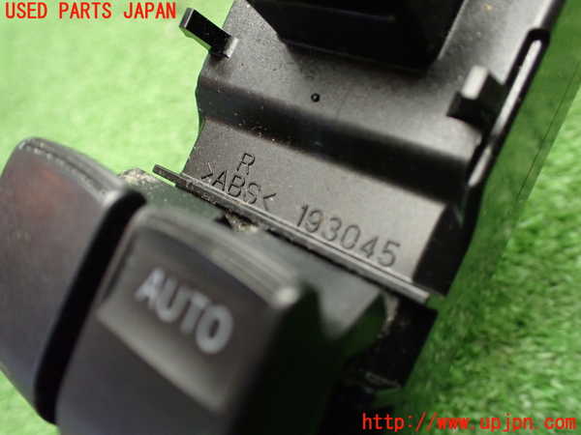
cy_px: 218
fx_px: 504
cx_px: 290
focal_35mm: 30
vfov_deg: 46.8
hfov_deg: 60.0
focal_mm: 5.4
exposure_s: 1/50
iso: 800
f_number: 2.3
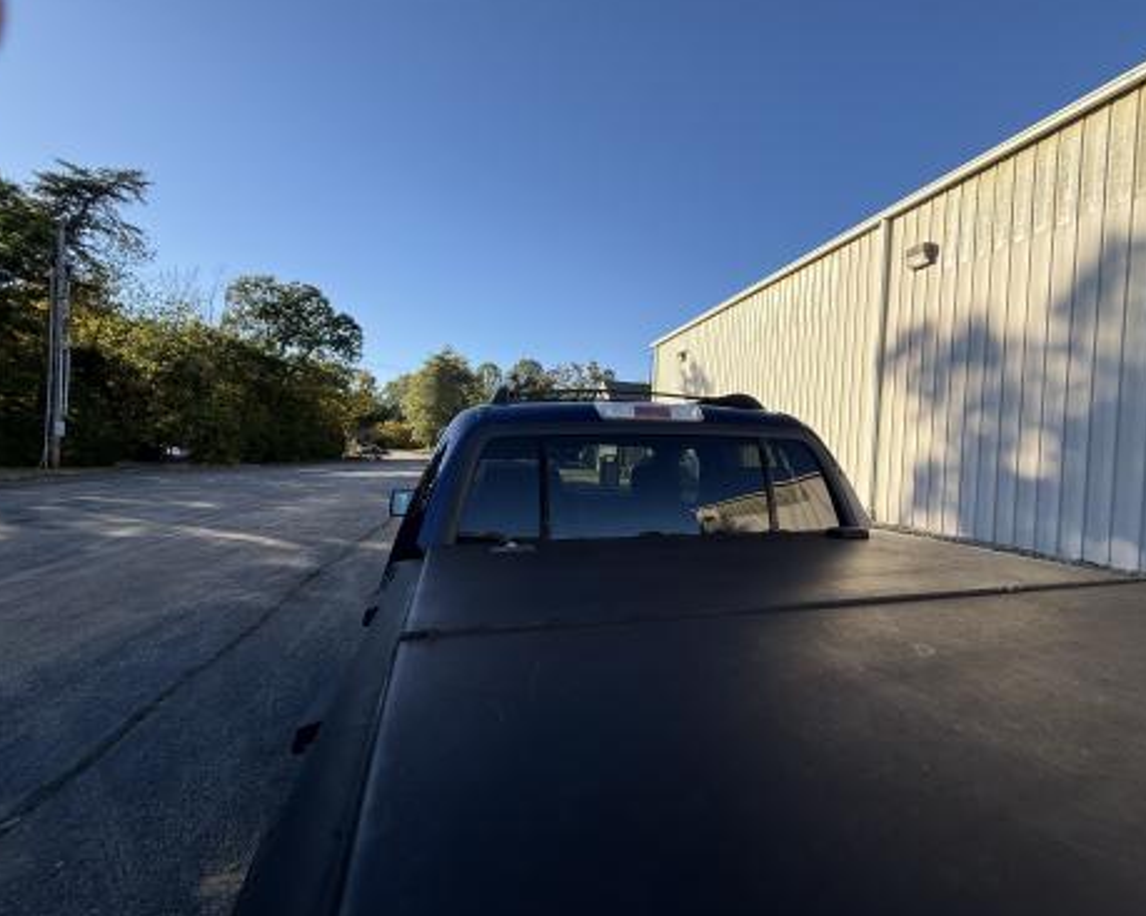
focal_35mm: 15
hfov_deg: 96.8
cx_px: 589
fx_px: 509
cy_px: 454
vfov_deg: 84.0
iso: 50
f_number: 2.2
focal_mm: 2.22
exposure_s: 1/1211
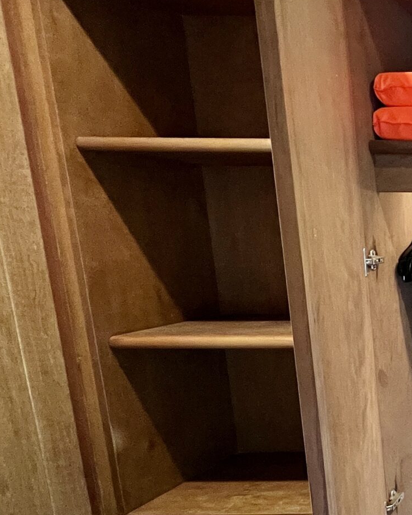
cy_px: 339
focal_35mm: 35
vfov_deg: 50.7
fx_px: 534
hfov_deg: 27.2
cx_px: 637
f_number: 1.8
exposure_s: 1/60
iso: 500
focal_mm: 1.57
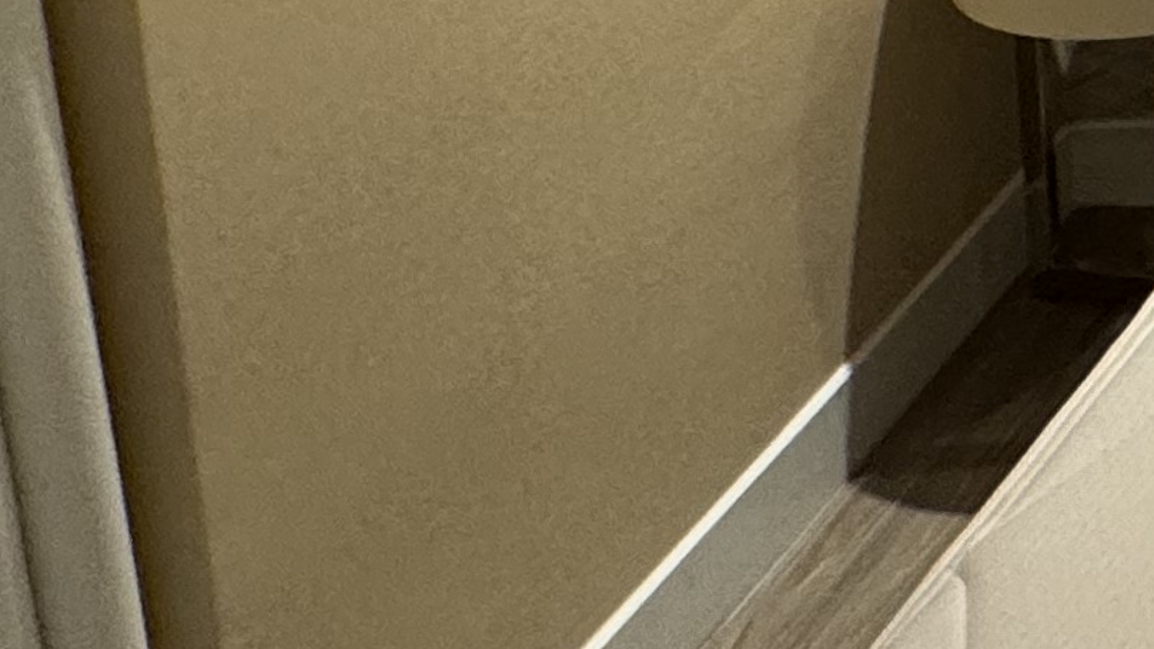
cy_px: -830
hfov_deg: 18.2
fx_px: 2325
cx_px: 2331
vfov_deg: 12.8
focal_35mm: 76
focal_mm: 2.22
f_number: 2.2
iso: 200
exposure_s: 1/50
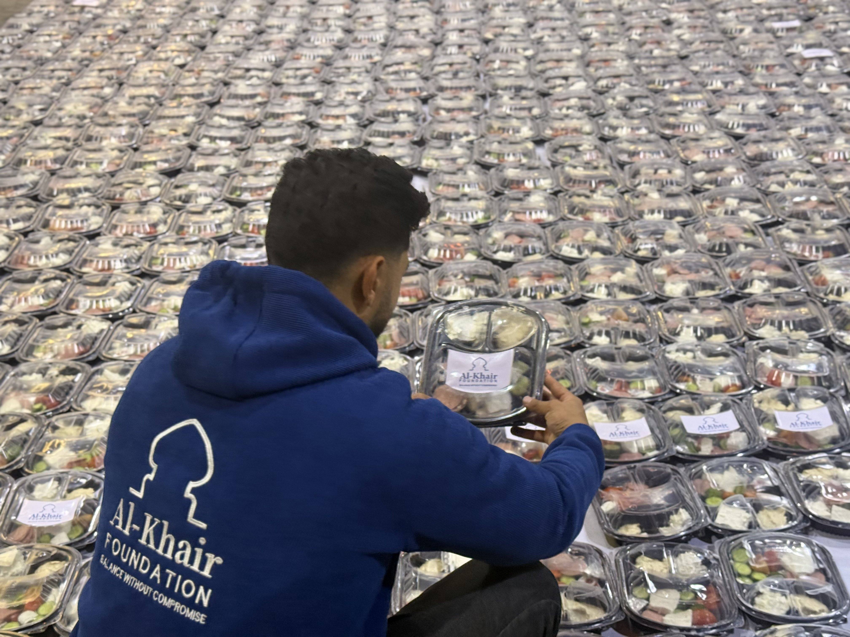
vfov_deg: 30.3
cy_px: 318
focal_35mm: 48
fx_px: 1179
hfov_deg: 39.7
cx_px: 425
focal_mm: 6.8
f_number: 1.8
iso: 200
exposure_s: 1/50
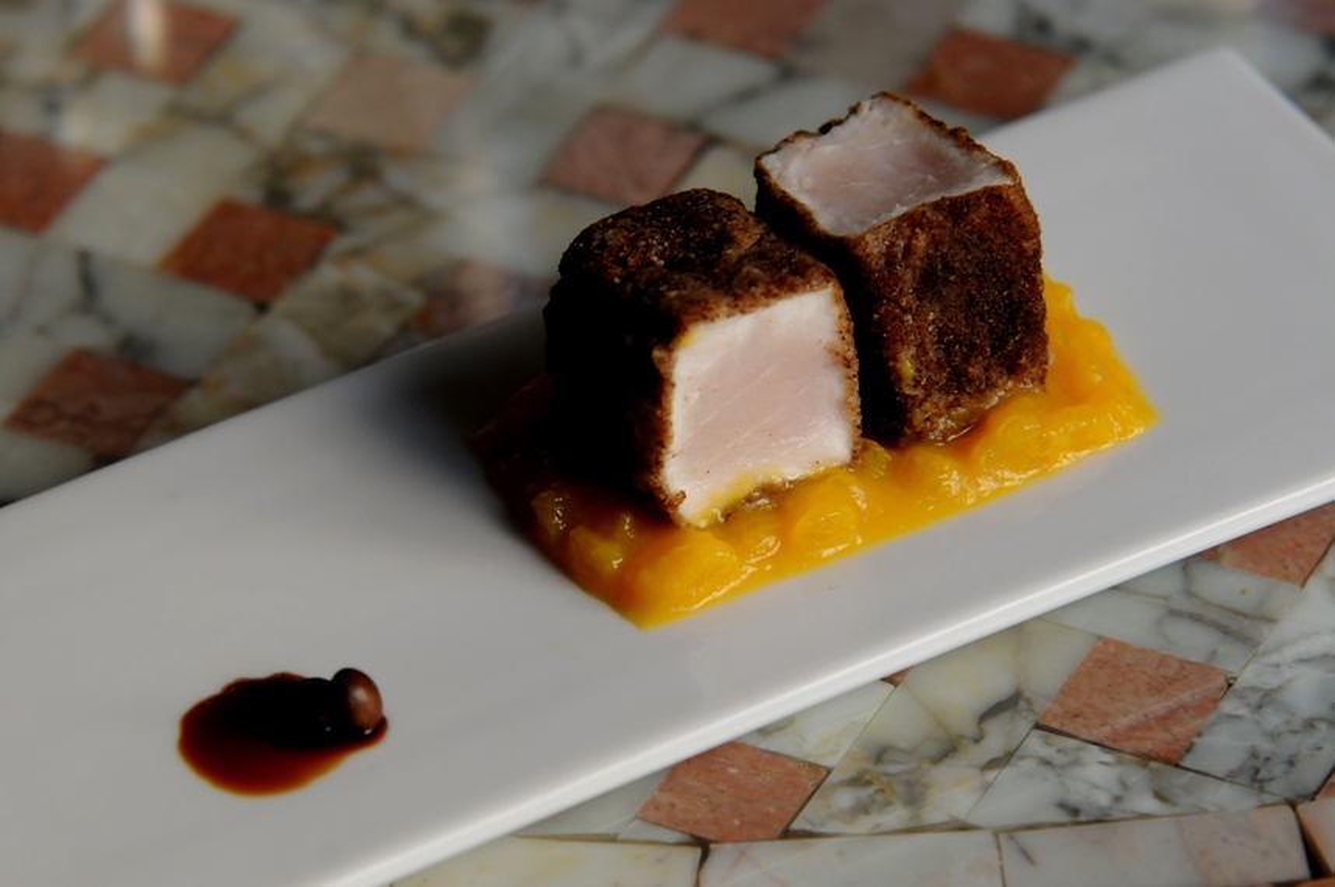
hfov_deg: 15.9
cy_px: 444
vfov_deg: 10.6
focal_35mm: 129
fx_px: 4778
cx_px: 668
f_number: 5.6
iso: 800
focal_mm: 86
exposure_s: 1/320
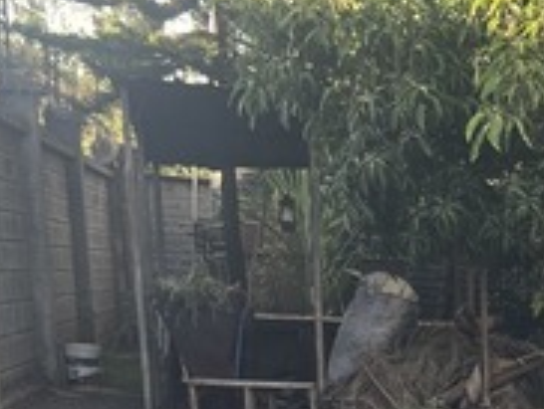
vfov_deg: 12.7
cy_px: 848
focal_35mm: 101
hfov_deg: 17.3
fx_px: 1589
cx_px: 846
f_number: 1.7
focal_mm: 6.3
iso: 40
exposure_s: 1/180
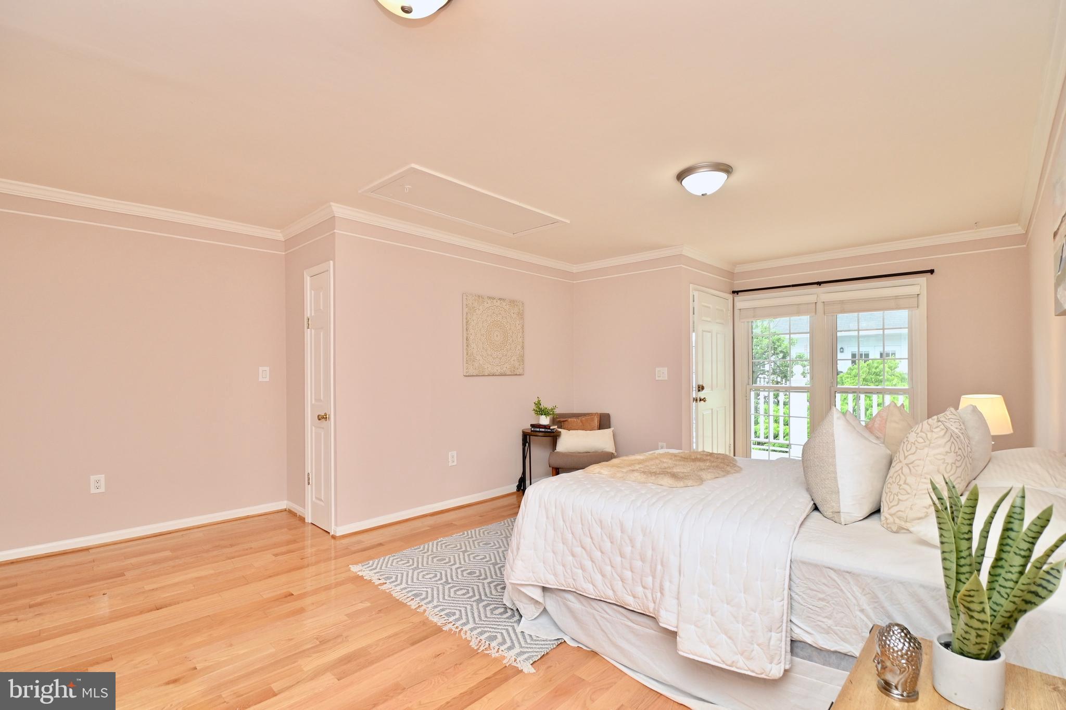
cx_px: 533
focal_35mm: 15
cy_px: 355
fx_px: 444
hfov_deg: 100.4
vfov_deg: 77.3
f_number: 7.1
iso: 320
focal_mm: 10
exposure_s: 1/60
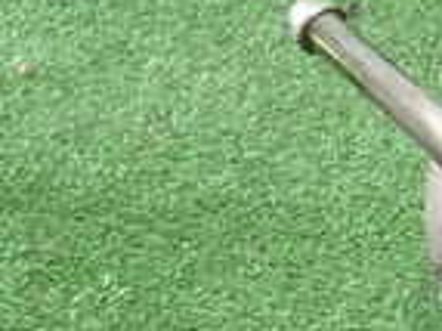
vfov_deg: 11.7
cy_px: 189
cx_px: 680
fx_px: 1608
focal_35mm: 126
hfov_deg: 14.5
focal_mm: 5.4
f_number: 2.3
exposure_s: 1/40
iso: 200
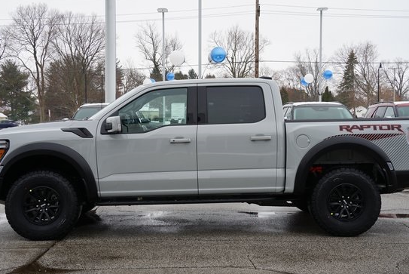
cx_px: 210
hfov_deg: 37.5
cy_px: 132
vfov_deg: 25.6
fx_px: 603
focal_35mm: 53
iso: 100
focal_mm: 45
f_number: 8
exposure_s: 1/80
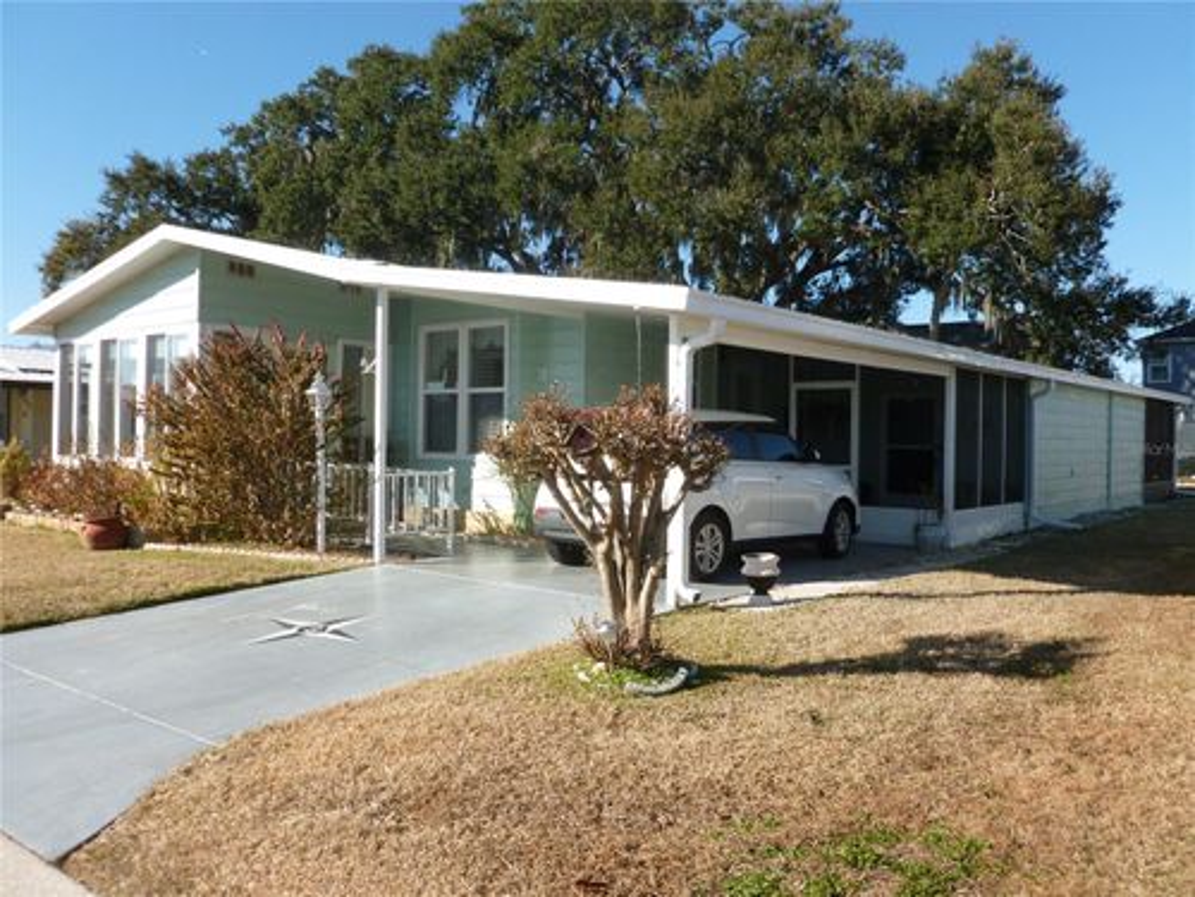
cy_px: 448
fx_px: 967
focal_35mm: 28
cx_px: 598
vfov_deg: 49.7
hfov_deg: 63.4
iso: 100
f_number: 3.3
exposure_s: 1/640
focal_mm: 5
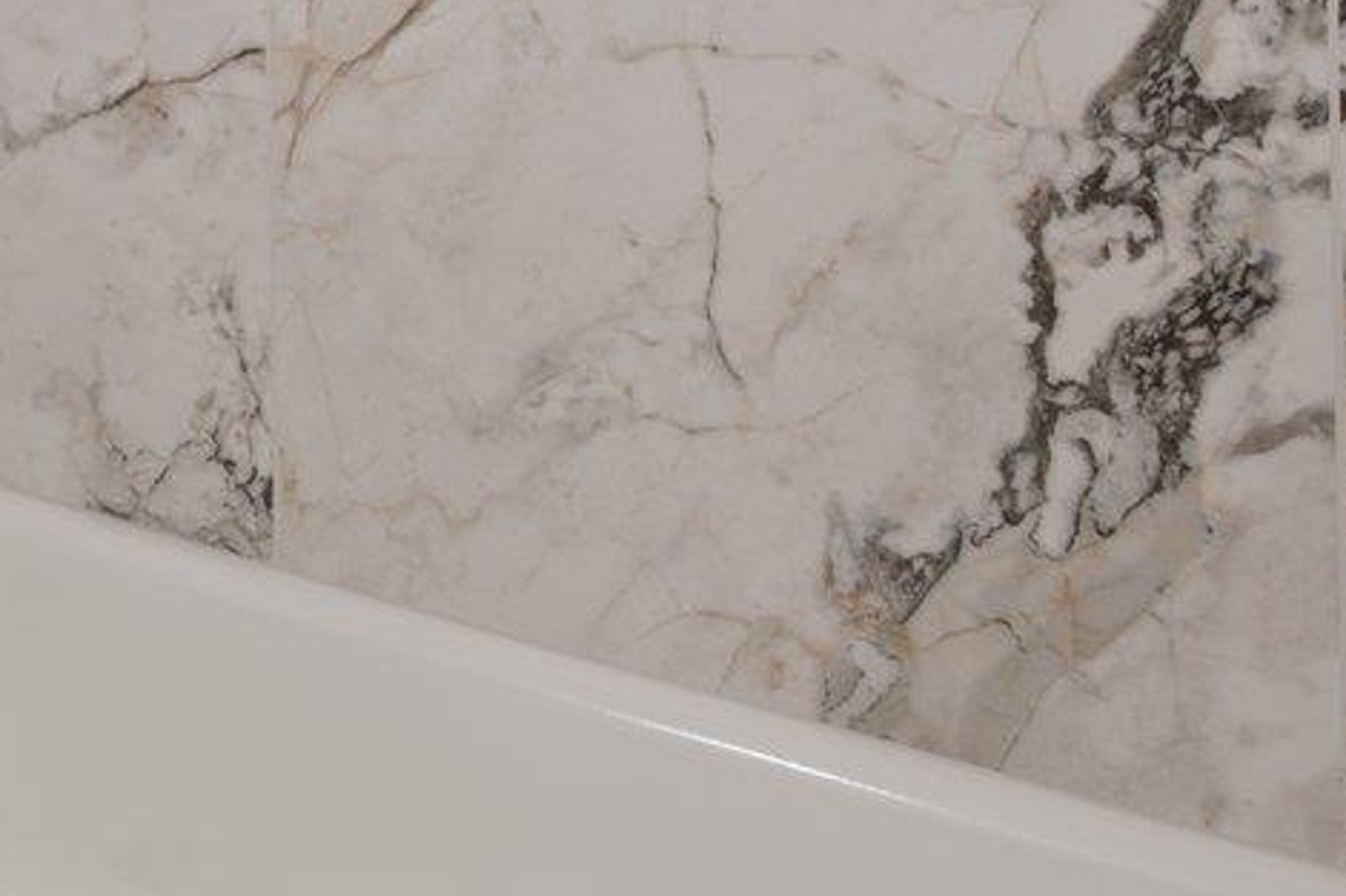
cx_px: -1154
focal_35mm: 61
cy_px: -220
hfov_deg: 20.8
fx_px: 2280
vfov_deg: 20.6
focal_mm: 14
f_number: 8
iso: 100
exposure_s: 1.6
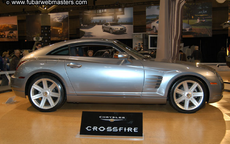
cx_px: 115
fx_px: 232
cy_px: 71
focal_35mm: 37
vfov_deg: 34.4
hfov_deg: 52.8
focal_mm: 24
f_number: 5
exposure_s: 1/60
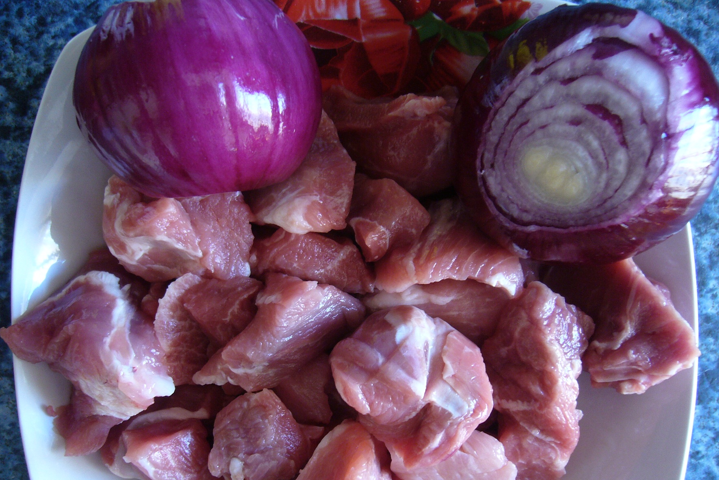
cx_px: 359
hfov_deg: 51.9
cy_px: 268
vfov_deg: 35.9
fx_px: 739
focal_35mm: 37
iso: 100
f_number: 2.8
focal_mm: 5.8
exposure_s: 1/15
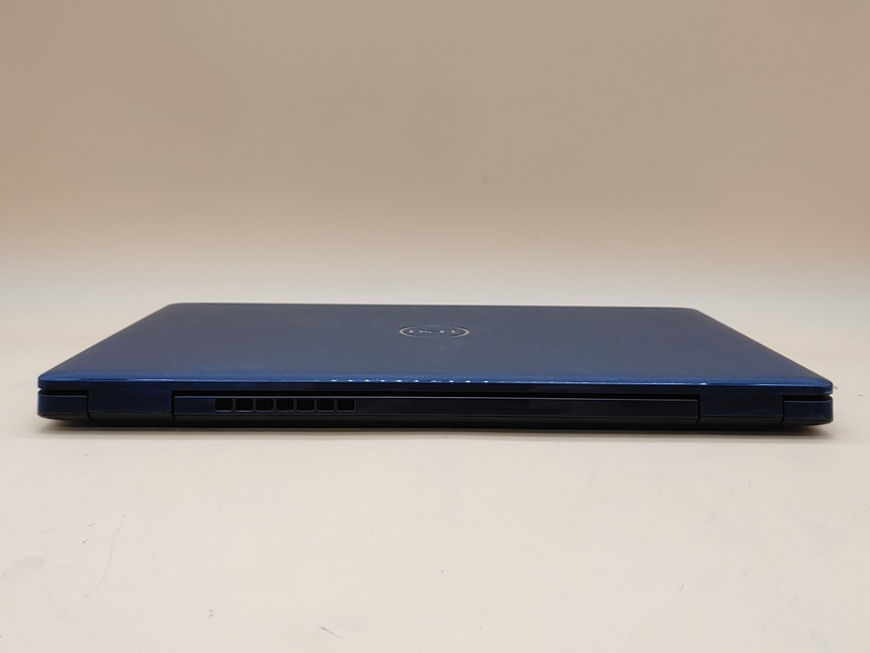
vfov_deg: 39.7
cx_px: 435
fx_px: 905
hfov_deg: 51.4
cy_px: 326
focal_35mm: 36
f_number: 1.8
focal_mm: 4.36
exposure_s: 1/111
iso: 50
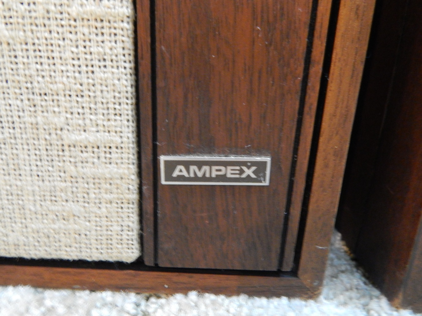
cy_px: 158
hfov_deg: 69.4
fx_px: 305
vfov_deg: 54.9
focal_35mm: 25
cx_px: 211
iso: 720
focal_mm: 4.5
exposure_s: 1/8
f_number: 3.1
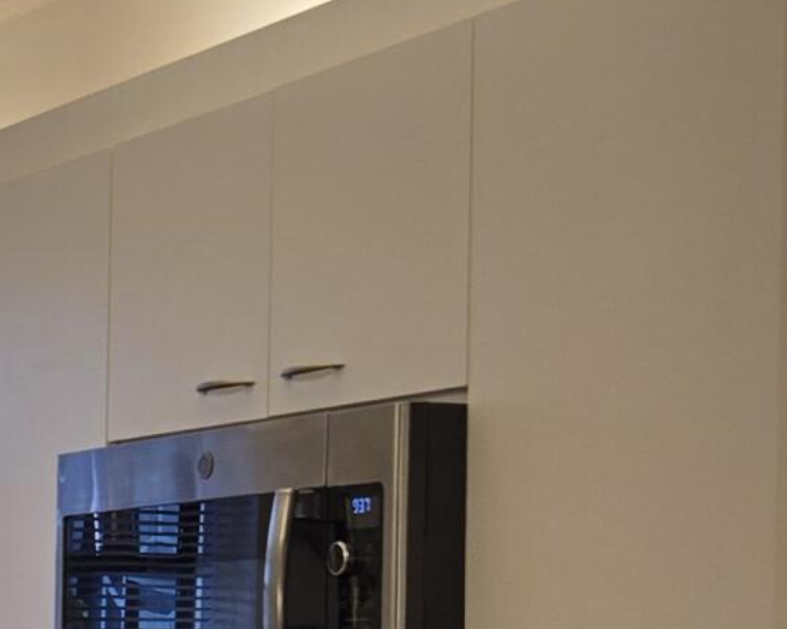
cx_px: -192
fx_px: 2817
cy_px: 718
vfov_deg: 12.5
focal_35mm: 121
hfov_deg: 15.3
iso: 40
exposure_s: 1/120
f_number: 1.8
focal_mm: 5.4
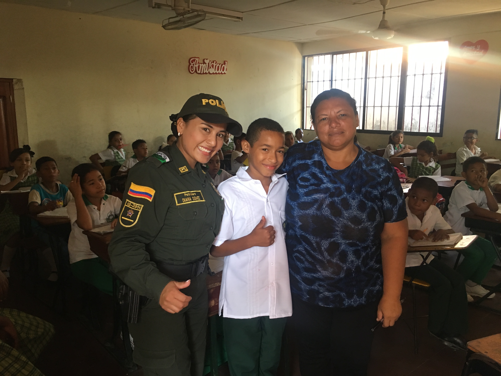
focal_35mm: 29
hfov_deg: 61.7
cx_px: 250
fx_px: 420
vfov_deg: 48.2
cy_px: 188
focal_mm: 4.15
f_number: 2.2
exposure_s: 1/30
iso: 100
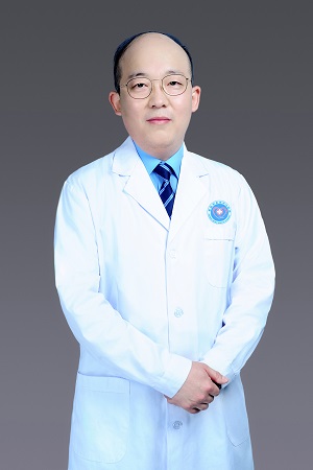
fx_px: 652
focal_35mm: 50
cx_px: 156
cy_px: 235
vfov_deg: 39.6
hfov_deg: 27.0
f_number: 9
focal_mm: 50
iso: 200
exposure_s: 1/160
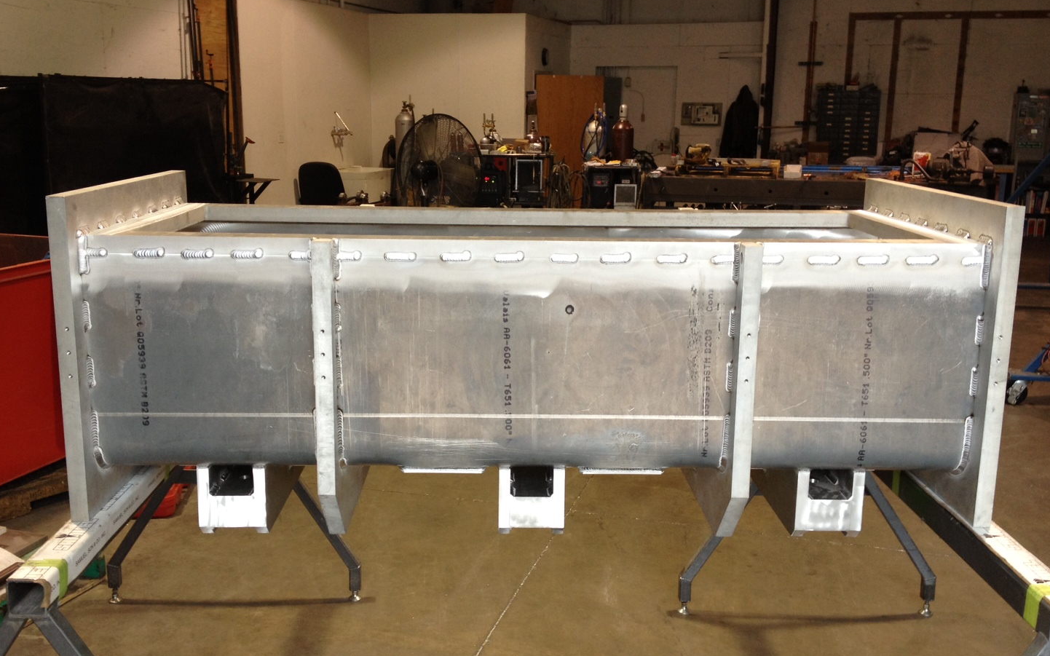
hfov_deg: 47.2
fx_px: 1202
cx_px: 518
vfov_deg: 30.5
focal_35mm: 42
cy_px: 341
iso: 64
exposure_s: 1/24
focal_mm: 4.28
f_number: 2.4
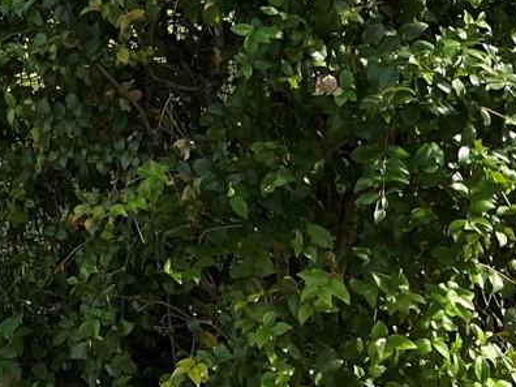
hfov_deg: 16.0
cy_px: -279
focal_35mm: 105
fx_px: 1565
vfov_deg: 12.9
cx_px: -394
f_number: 1.5
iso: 50
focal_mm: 5.7
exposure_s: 1/2045
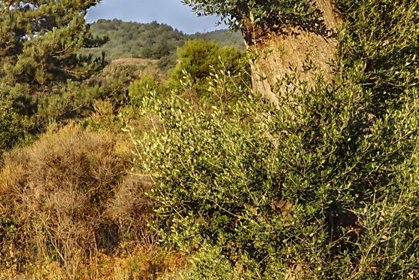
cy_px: 379
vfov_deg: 4.4
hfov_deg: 6.5
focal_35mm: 310
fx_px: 3610
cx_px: -249
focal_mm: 48
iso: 100
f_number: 10
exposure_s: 1/60
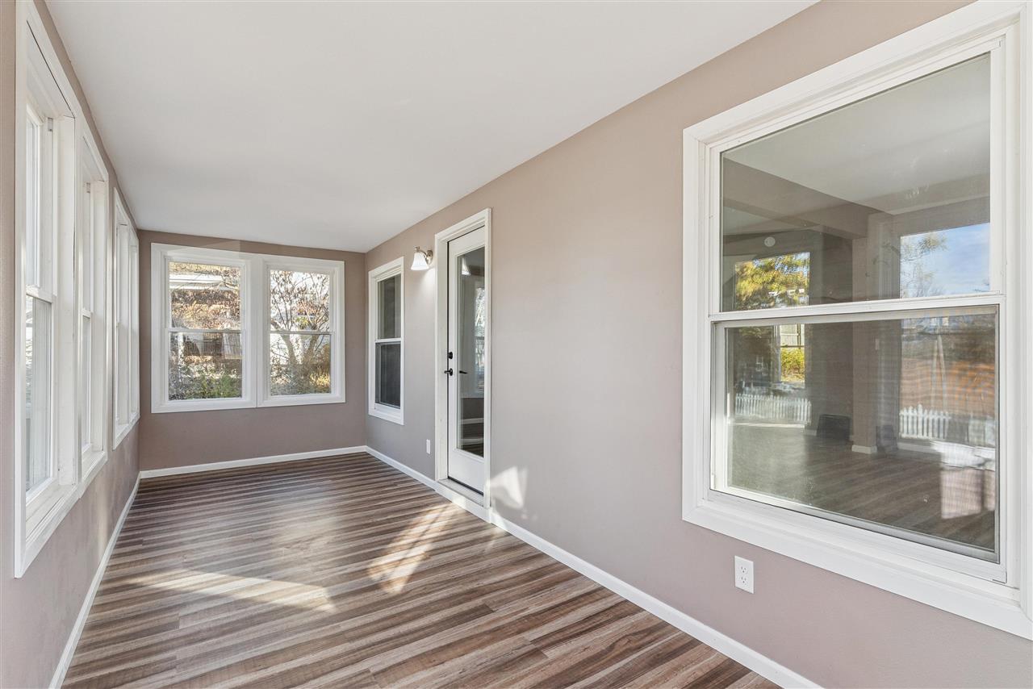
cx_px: 516
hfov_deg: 93.3
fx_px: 488
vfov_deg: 70.5
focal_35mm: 17
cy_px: 344
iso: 800
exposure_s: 1/80
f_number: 9
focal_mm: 17
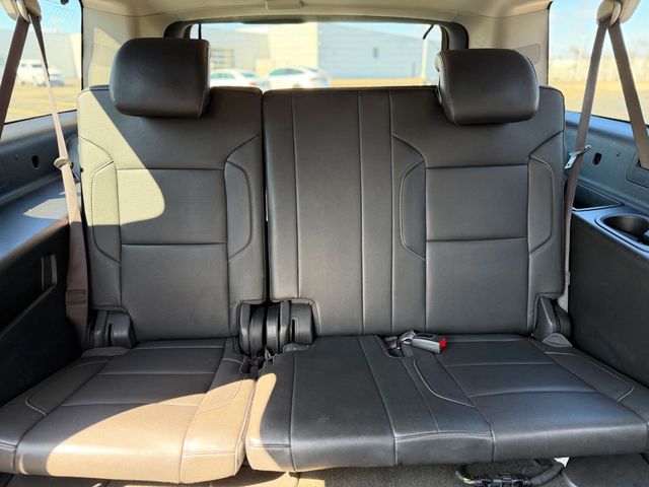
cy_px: 244
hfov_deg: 71.6
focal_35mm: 24
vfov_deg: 56.8
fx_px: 450
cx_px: 324
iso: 200
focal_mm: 6.76
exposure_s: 1/64
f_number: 1.78
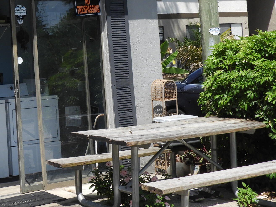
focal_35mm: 80
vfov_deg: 18.2
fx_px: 638
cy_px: 32
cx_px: 26
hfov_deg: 23.7
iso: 100
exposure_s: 1/640
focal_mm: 6.3
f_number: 4.2
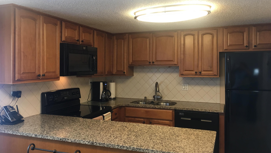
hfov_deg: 61.0
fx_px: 230
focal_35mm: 32
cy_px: 68
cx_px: 134
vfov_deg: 36.6
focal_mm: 4.15
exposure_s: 1/30
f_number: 2.2
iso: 100
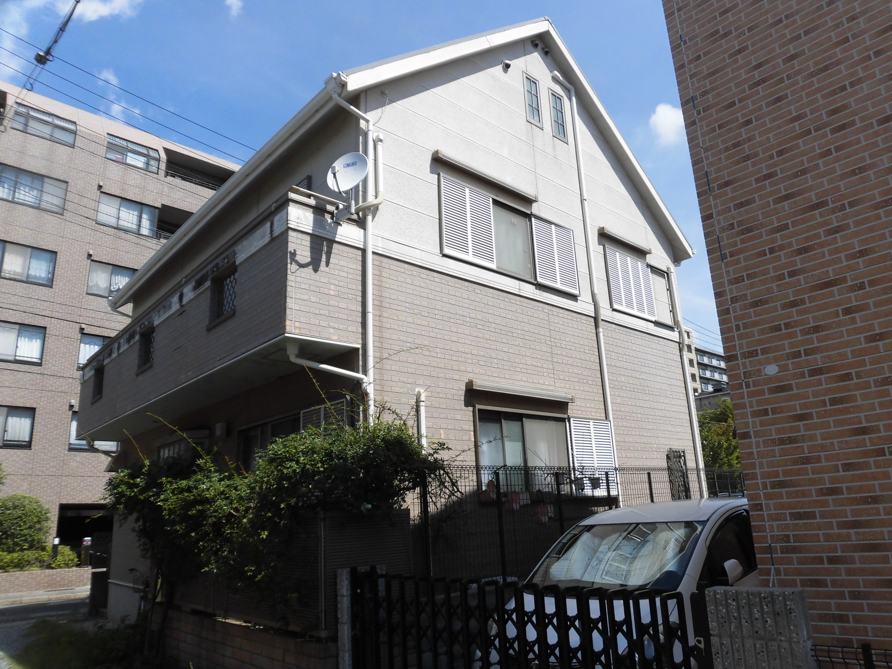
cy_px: 334
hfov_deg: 71.6
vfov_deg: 56.8
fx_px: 618
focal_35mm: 24
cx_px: 446
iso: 100
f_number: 7.8
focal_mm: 4.3
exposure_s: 1/200
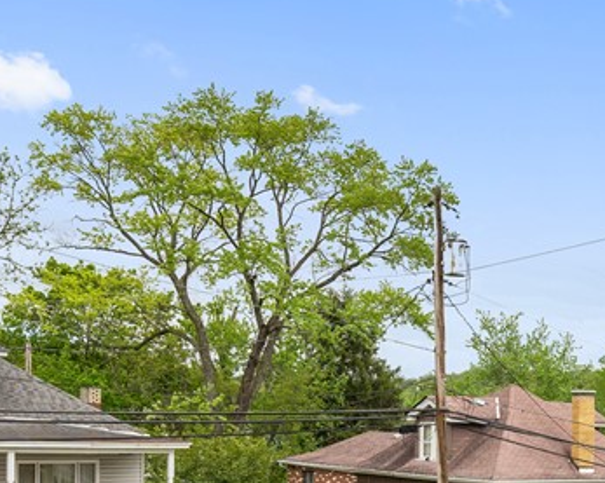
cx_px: 570
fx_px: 895
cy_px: 410
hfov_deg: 34.7
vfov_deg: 29.3
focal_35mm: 50
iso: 100
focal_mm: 17
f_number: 6.3
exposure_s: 1/250
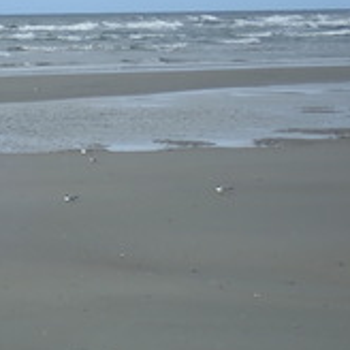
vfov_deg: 8.1
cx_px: -19
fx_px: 2471
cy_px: 186
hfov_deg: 8.1
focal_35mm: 216
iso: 100
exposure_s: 1/320
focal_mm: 18
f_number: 4.9
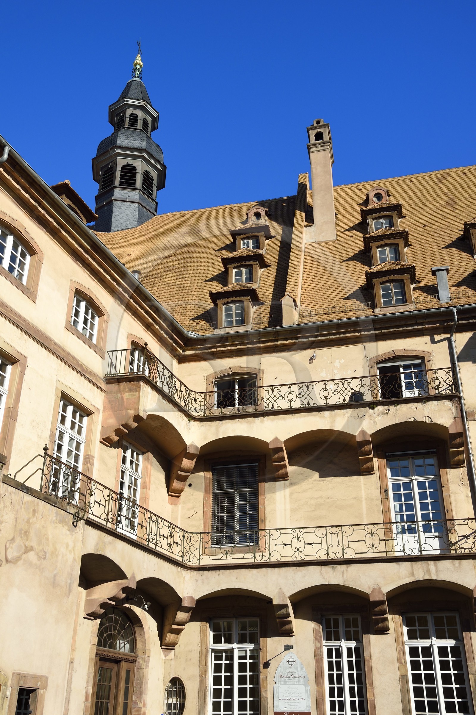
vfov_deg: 50.7
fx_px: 754
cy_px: 358
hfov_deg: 35.0
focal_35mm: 38
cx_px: 238
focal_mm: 38
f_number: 13
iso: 200
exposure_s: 1/250
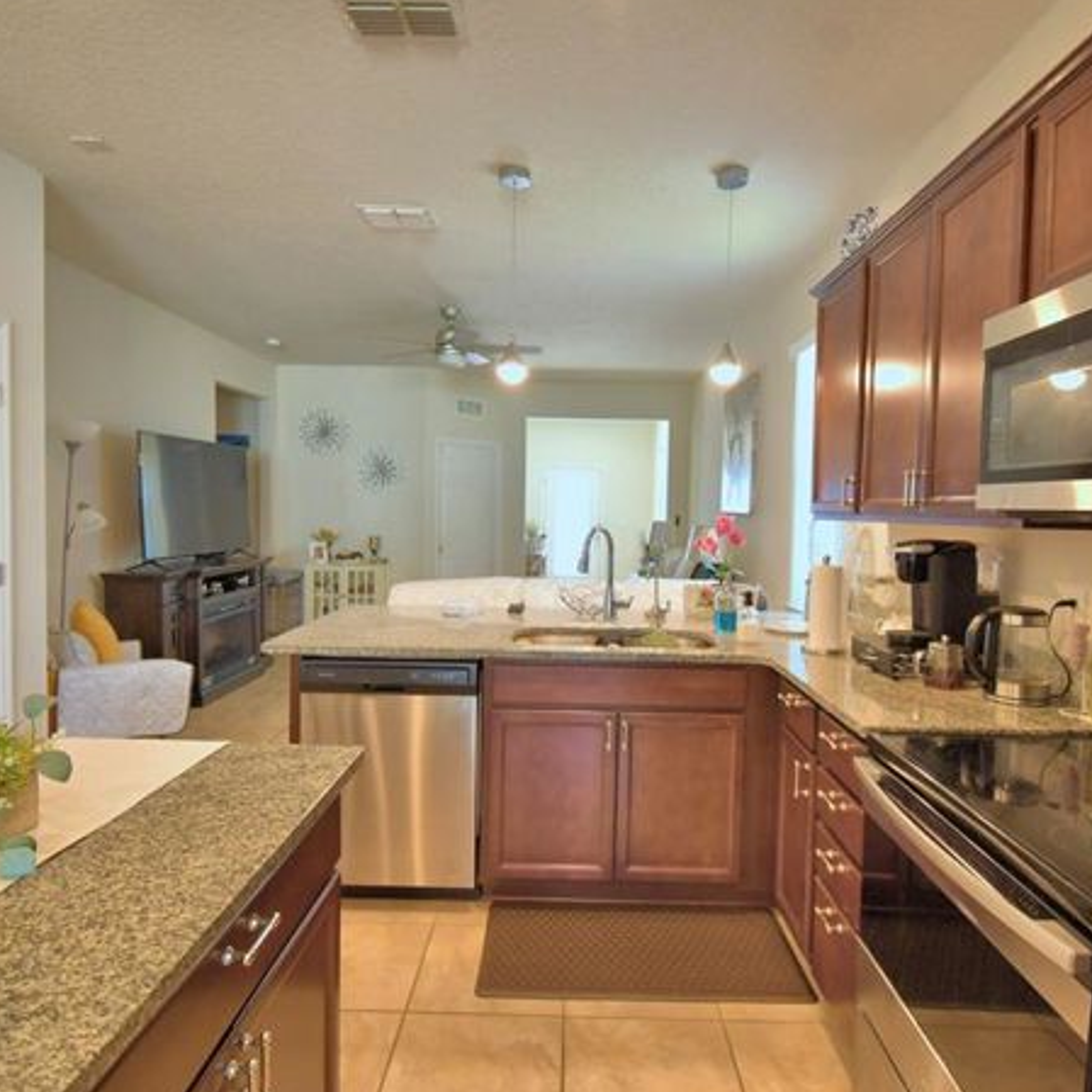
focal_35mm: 20
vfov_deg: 74.8
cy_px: 544
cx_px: 573
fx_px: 714
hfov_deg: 74.8
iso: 560
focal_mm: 10
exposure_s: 1/30
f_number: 4.5
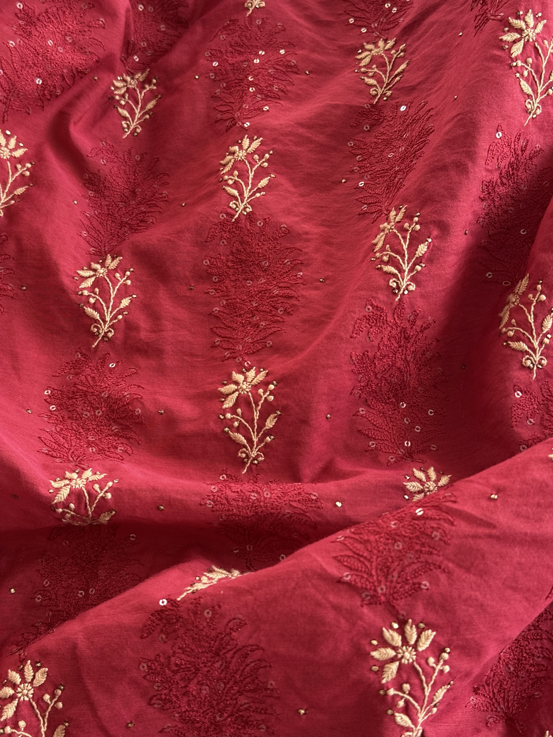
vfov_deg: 39.7
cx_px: 276
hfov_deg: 30.3
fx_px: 1022
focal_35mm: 48
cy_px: 368
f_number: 1.78
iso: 250
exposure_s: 1/53
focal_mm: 6.76
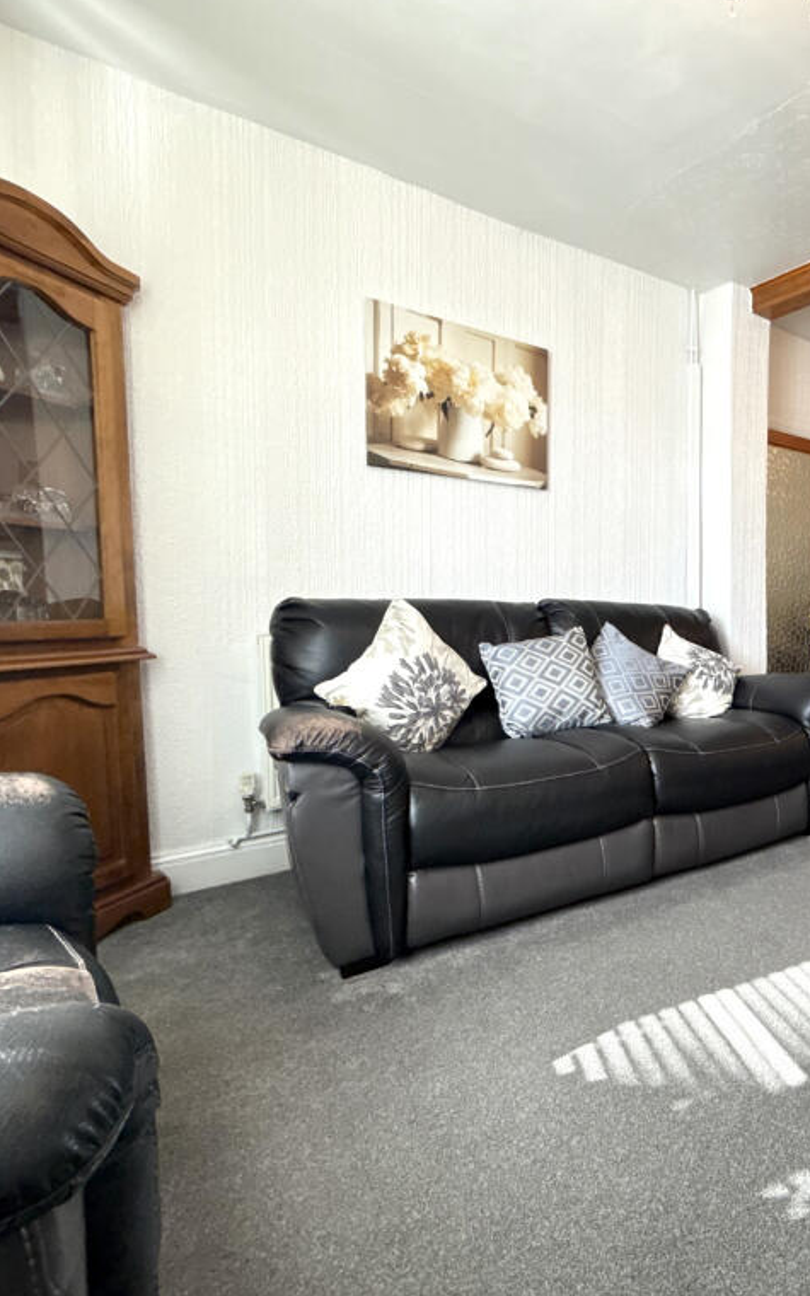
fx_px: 706
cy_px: 645
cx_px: 774
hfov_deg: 50.5
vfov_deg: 85.1
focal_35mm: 20
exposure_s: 1/100
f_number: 2.2
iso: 160
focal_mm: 2.22
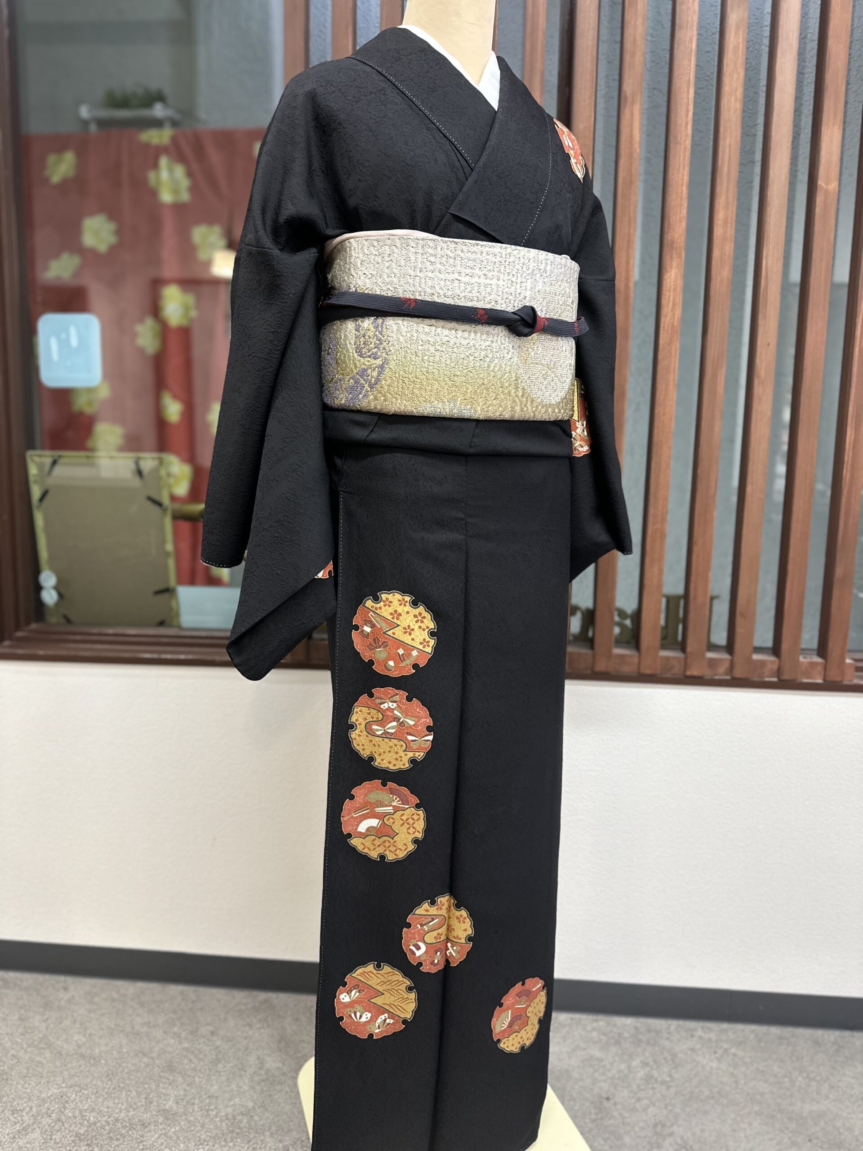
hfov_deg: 56.8
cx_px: 432
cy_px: 576
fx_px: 798
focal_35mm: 24
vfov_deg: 71.6
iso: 200
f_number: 1.78
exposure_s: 1/60
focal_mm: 6.86
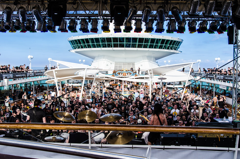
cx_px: 120
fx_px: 279
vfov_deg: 31.8
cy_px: 80
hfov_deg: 46.5
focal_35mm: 42
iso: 250
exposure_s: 1/320
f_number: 8
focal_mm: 28
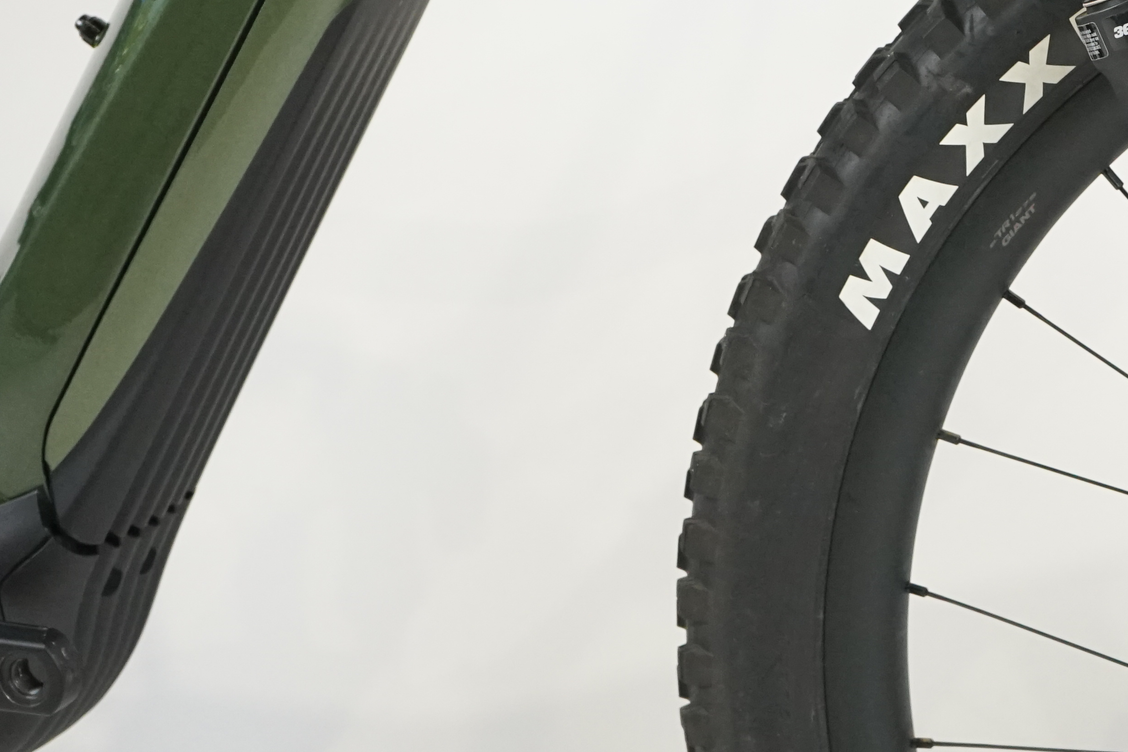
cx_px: 1257
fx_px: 3415
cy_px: 164
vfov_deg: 12.5
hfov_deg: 18.0
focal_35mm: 109
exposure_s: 1/200
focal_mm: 45
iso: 2500
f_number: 5.6
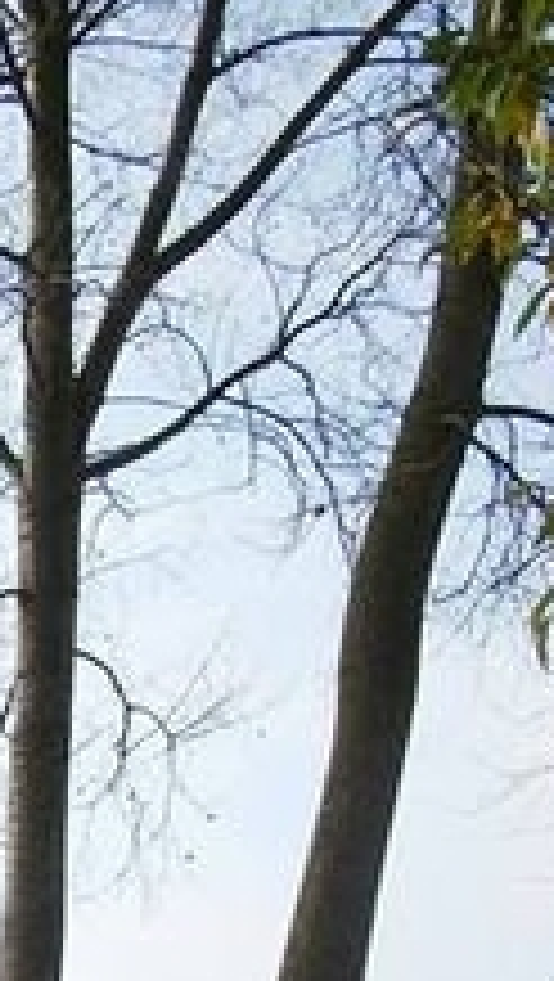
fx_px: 2501
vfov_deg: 21.3
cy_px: 1008
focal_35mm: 96
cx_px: -401
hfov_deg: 11.8
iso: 80
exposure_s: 1/800
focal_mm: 5.7
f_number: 2.9
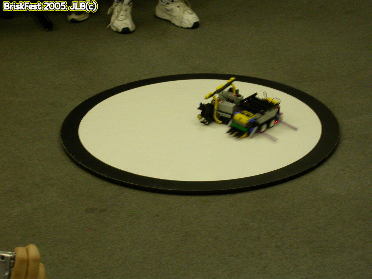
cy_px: 140
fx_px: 1193
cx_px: 186
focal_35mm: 111
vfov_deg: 13.3
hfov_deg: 17.7
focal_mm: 23.1
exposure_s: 1/13.8
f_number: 4.2
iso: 100
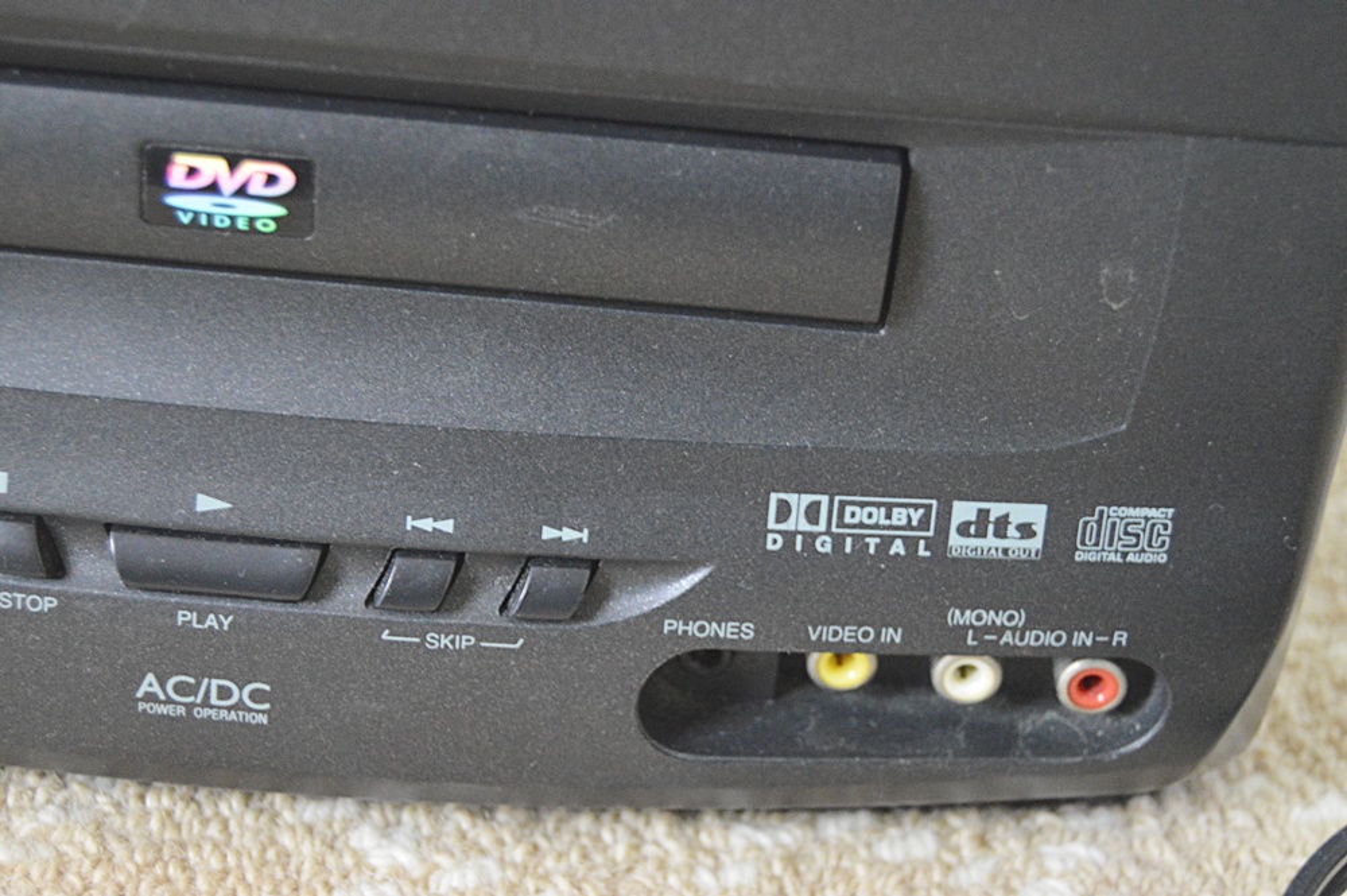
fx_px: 2692
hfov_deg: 28.1
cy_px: 448
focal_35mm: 72
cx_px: 674
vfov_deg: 18.9
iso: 3200
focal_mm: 48
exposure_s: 1/20
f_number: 5.3
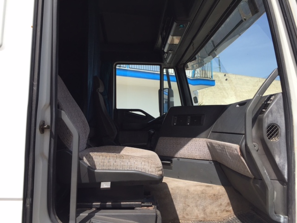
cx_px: 148
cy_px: 112
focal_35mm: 29
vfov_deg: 48.2
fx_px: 249
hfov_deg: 61.7
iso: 32
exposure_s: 1/1799
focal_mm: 4.15
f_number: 2.2
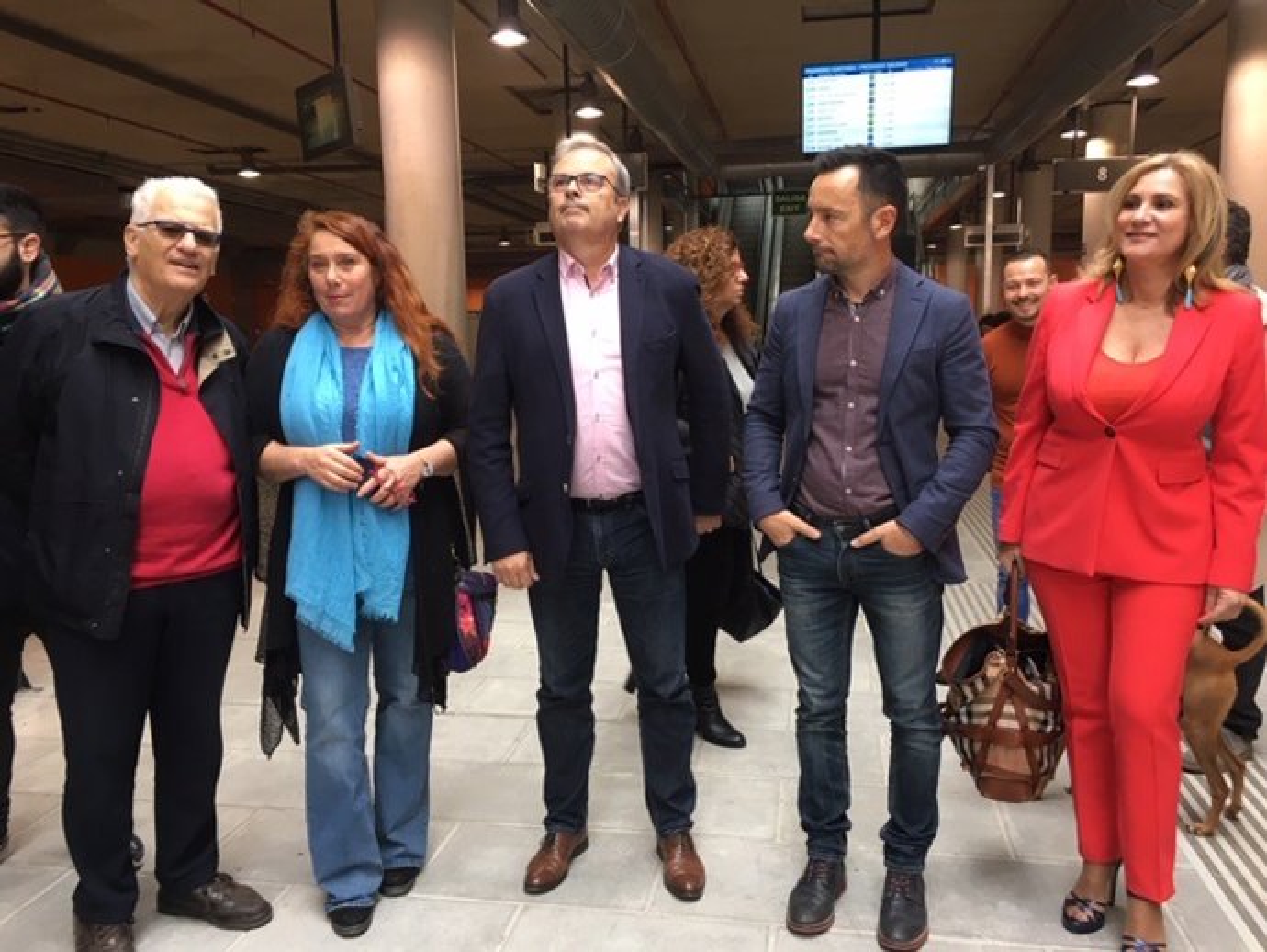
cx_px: 634
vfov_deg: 48.3
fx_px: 1062
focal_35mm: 29
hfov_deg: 61.6
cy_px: 476
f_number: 2.2
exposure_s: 1/33
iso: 40
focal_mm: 4.15
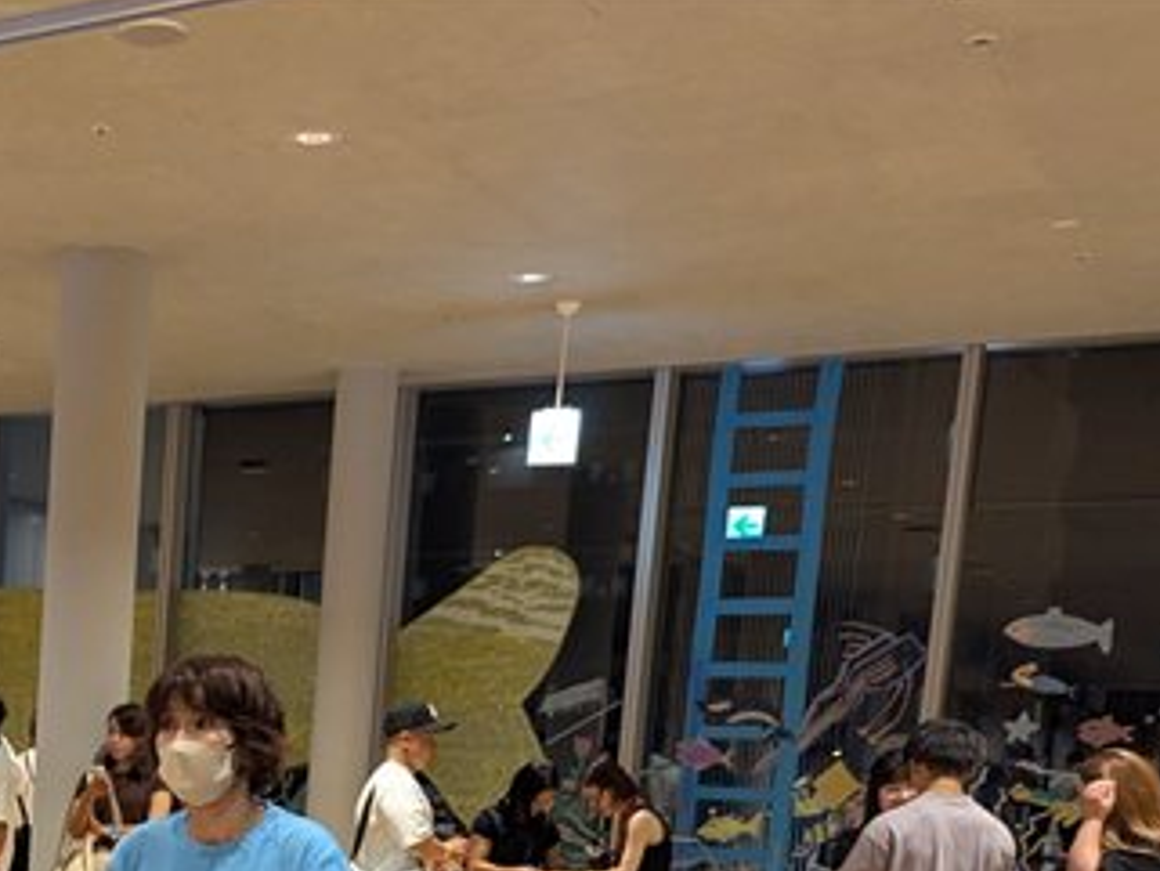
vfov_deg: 23.2
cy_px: 1037
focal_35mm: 58
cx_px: -70
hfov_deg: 30.3
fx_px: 1944
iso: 554
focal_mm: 6.81
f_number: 1.85
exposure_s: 1/104
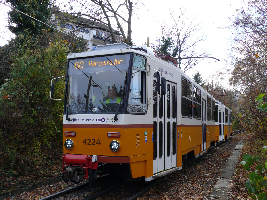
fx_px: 293
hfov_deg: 49.0
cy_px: 105
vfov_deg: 37.7
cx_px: 132
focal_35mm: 38
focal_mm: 7.4
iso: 100
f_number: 4
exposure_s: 1/200
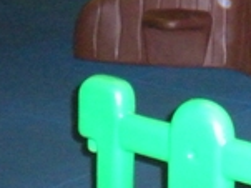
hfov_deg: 12.6
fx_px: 1094
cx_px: 347
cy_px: -180
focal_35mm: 151
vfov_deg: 9.2
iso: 800
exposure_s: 1/60
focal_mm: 6.3
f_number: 3.1
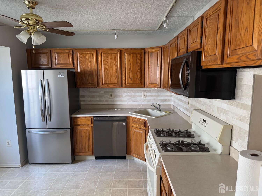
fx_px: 182
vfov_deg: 56.8
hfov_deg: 71.6
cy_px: 98
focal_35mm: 24
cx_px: 131
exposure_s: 1/98
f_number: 1.78
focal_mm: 6.76
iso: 200
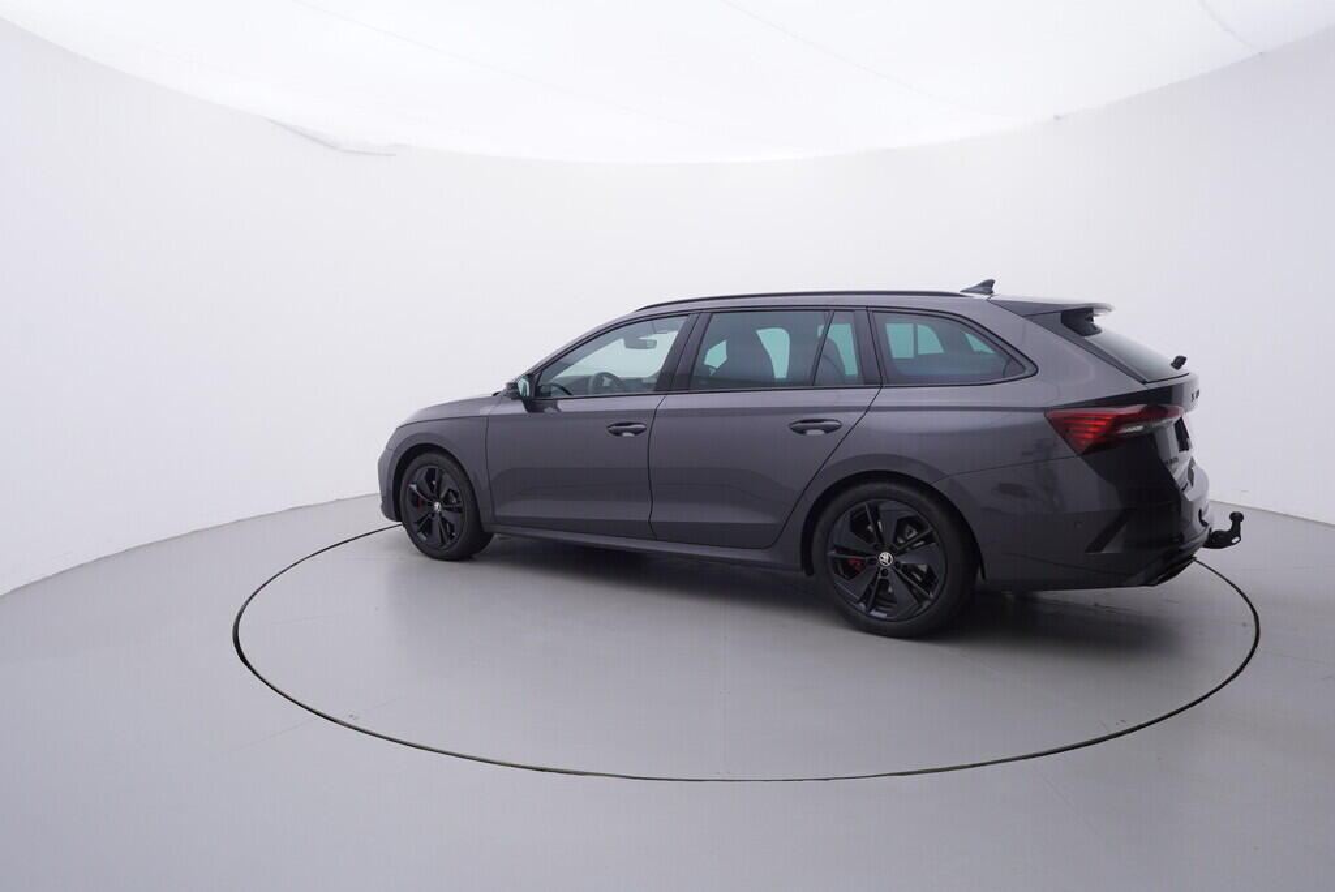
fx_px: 835
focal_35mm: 22
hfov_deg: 77.3
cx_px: 668
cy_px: 446
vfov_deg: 56.2
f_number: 5
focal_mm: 15
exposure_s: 1/80
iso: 200
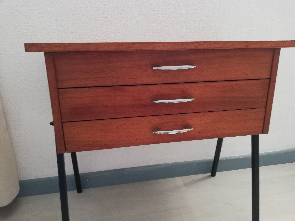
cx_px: 148
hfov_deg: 67.3
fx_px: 222
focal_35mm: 26
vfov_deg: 53.1
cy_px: 110
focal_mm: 3.81
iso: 320
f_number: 2.2
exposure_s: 1/33.3
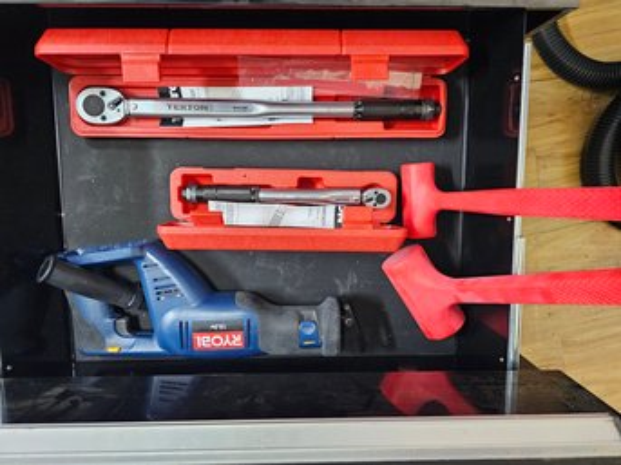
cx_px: 310
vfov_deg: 58.8
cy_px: 232
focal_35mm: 23
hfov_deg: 73.9
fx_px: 412
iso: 800
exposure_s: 1/60
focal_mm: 6.3
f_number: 1.7
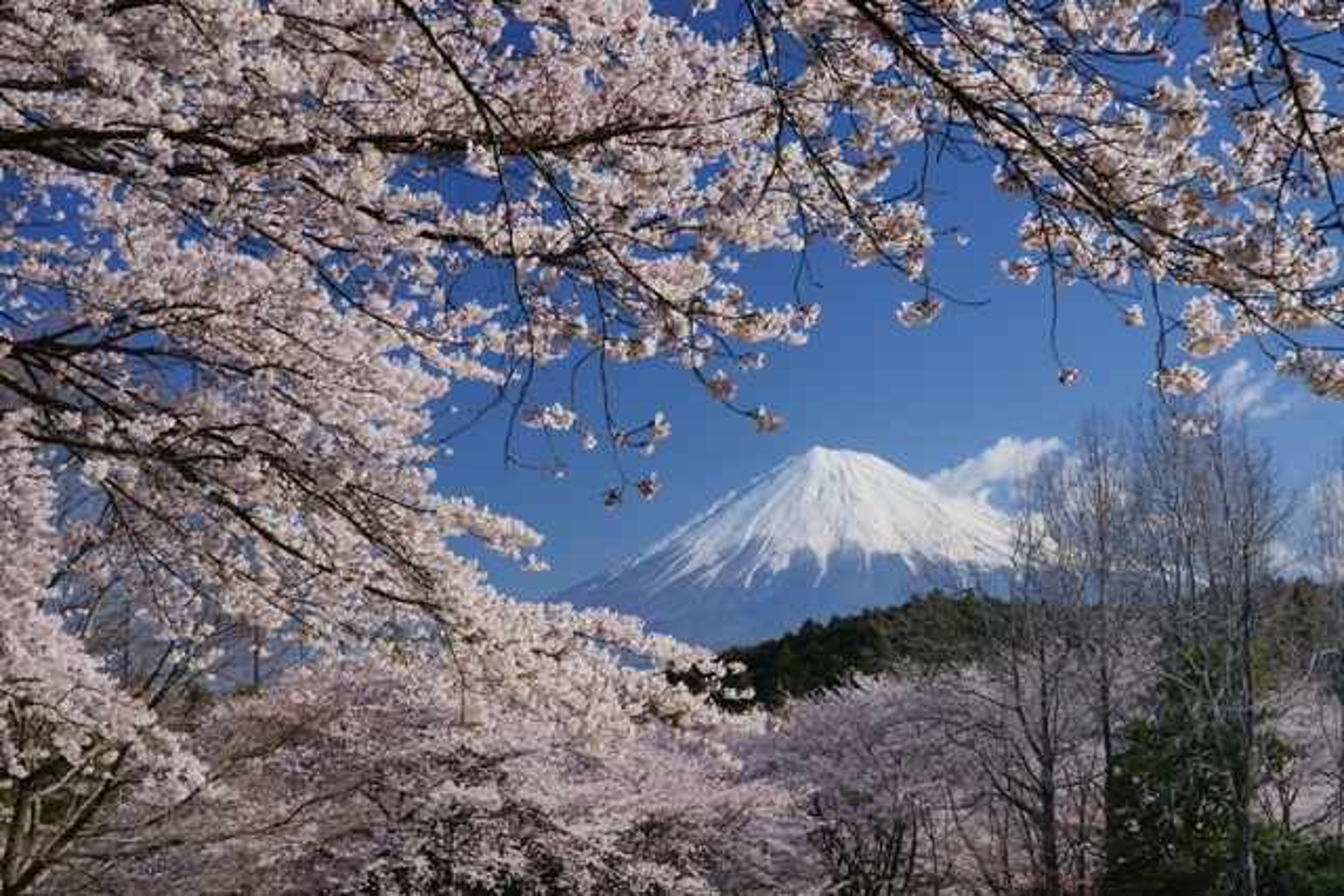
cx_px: 672
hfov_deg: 33.4
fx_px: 2240
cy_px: 448
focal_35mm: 60
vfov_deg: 22.6
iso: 100
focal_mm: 60
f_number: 16
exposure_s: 1/60
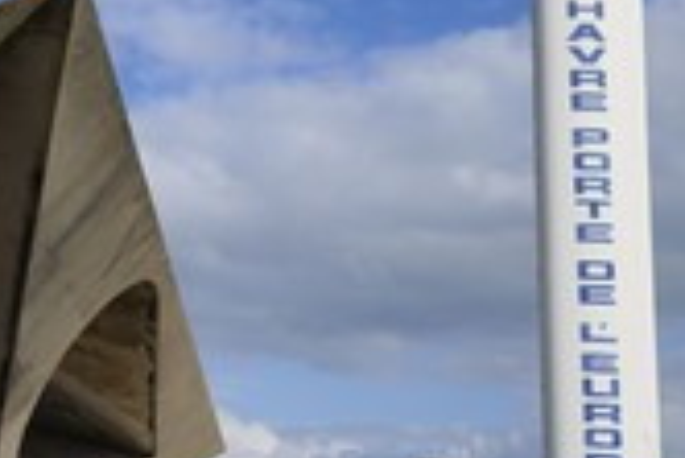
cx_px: 74
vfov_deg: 12.3
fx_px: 2114
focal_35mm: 111
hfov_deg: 18.1
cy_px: 136
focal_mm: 44
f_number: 14
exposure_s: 1/320
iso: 200
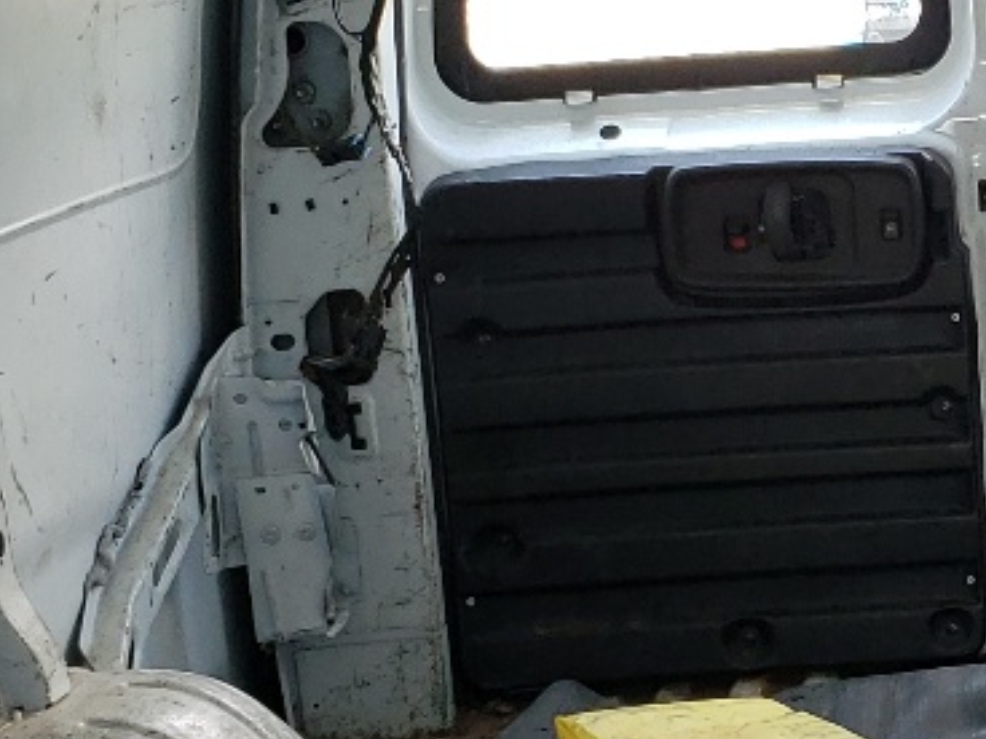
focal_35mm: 113
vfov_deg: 13.1
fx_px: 3219
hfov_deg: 17.1
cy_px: 490
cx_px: 938
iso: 50
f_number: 1.5
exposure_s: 1/182
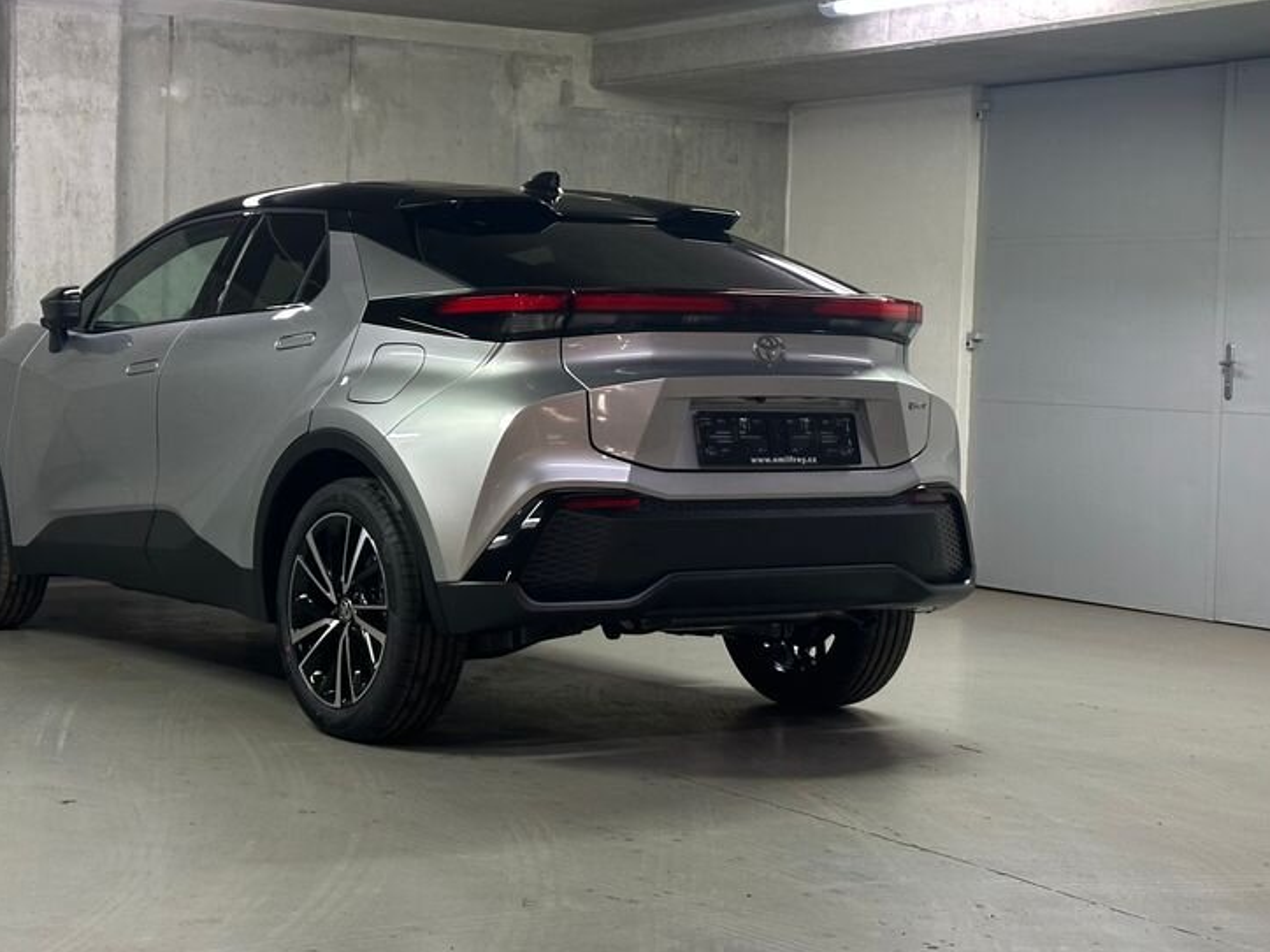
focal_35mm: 68
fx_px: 2494
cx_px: 415
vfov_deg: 21.6
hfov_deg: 28.4
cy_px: 448
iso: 200
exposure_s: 1/50
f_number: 1.78
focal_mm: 6.86
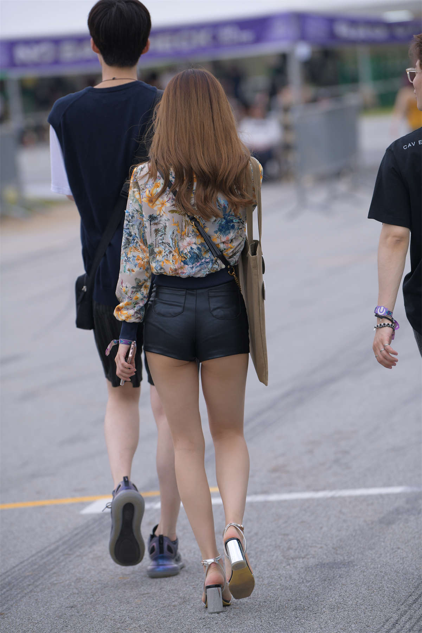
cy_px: 316
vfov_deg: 10.3
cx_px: 211
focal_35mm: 200
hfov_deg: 6.9
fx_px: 3516
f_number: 4
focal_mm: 200
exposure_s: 1/800
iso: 320
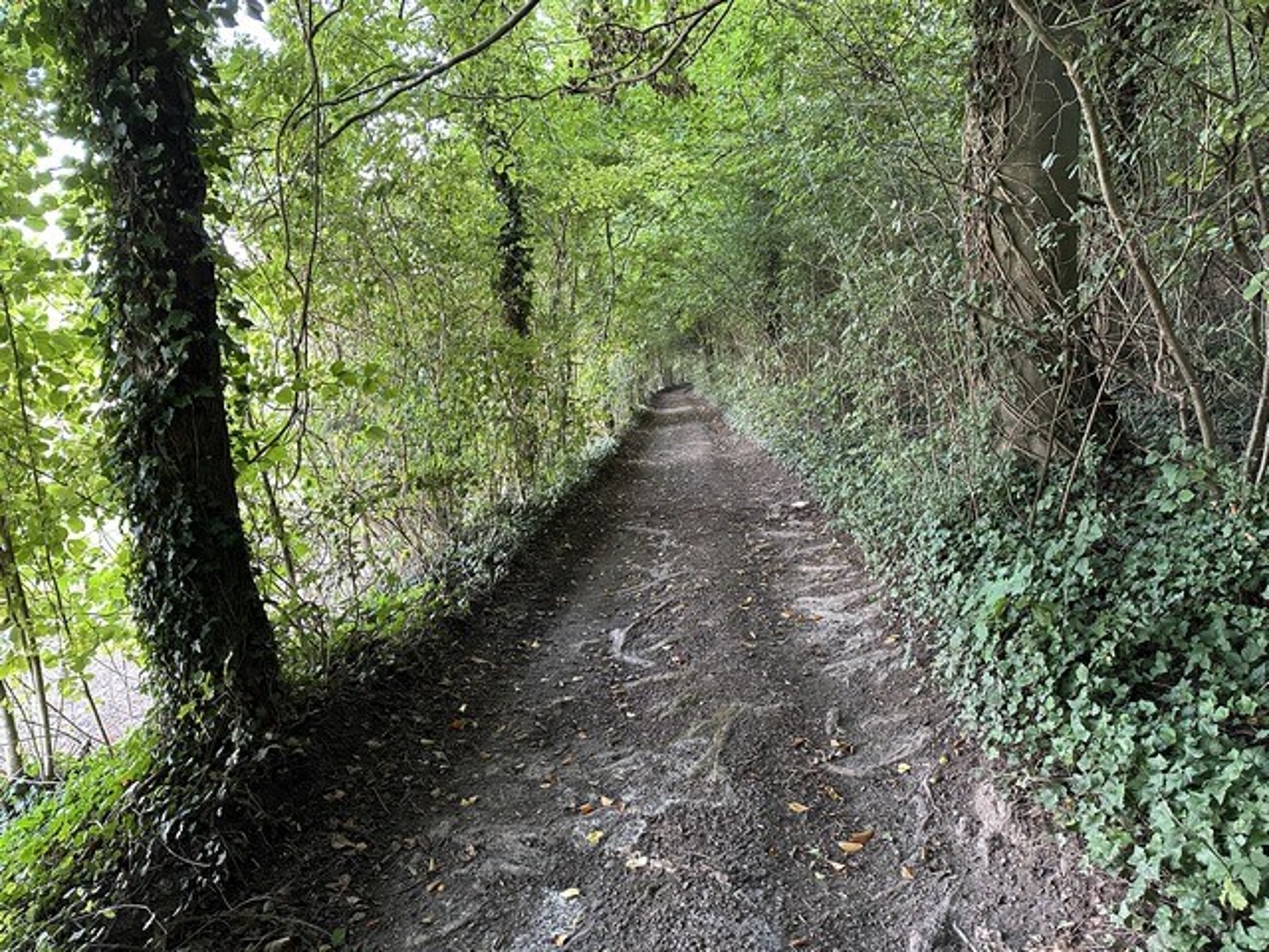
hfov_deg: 71.6
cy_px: 476
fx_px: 880
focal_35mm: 24
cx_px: 634
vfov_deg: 56.8
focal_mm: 6.86
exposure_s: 1/60
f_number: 1.78
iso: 640
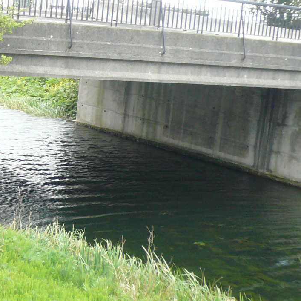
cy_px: 174
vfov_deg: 21.6
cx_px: -16
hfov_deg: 20.8
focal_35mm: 80
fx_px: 787
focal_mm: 4.6
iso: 100
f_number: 2.8
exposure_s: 1/50
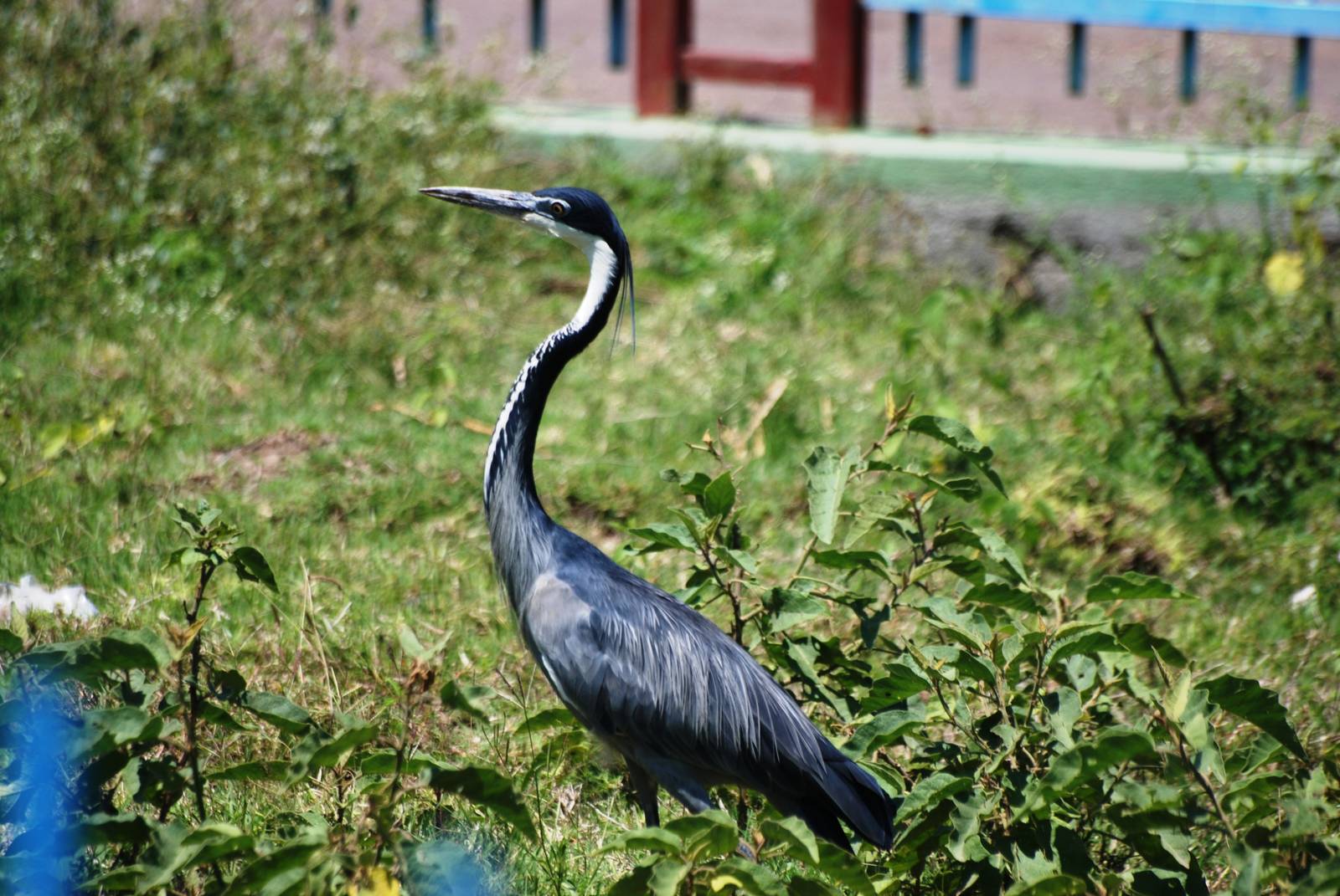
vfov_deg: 3.1
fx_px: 16770
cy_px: 448
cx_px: 670
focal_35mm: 450
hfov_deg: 4.6
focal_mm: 300
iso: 125
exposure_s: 1/500
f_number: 5.6
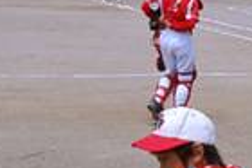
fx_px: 1077
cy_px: 11
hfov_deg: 13.3
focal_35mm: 154
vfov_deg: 8.8
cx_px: 218
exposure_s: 1/250
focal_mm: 18
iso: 200
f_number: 10
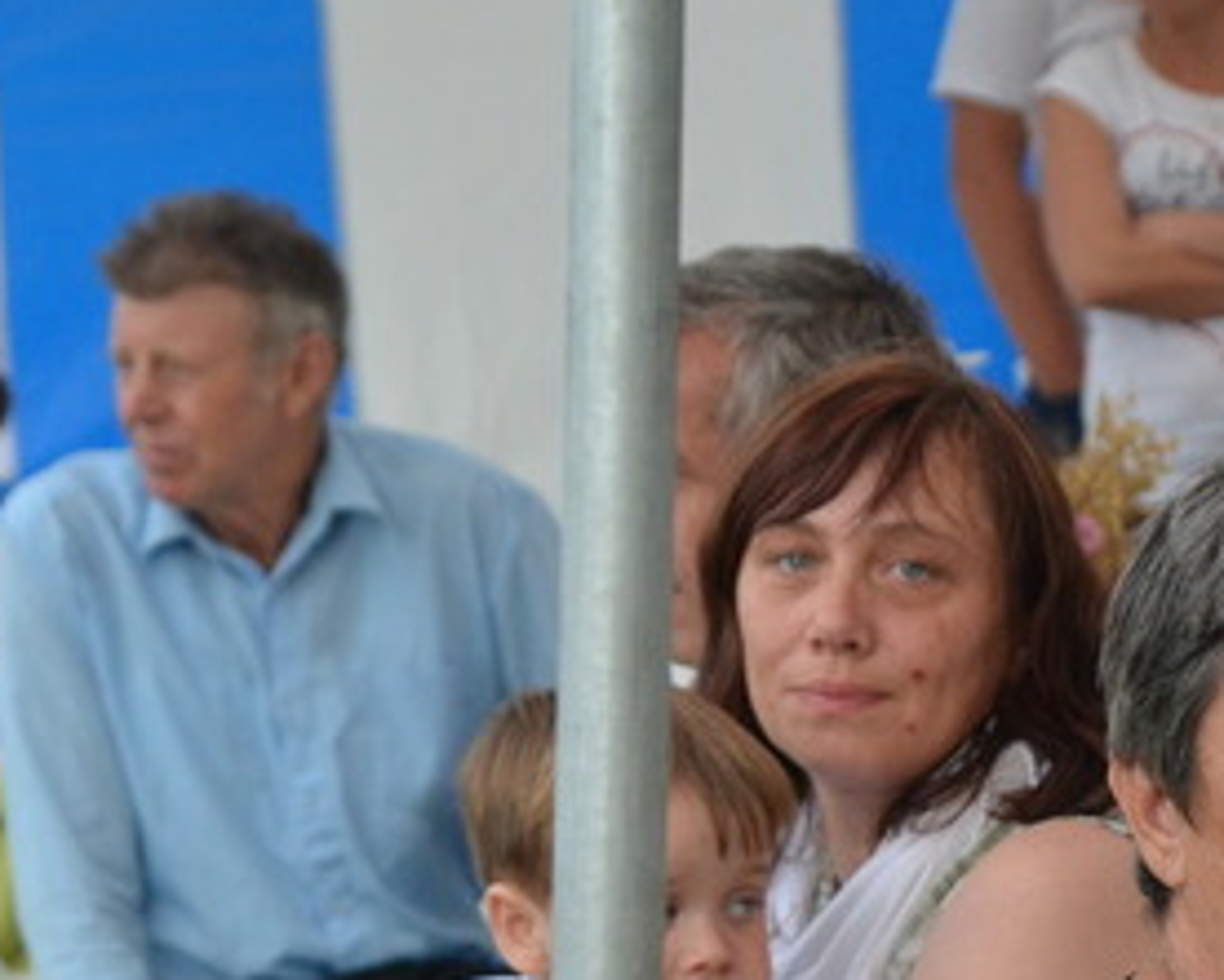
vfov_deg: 6.1
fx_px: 9168
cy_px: 927
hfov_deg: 7.6
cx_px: 1153
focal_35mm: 253
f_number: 6.3
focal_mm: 70
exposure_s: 1/640
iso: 1000
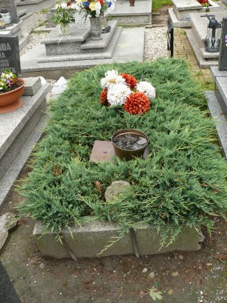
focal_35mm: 35
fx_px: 306
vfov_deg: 52.6
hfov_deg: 40.7
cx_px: 114
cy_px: 152
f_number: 3.6
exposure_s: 1/100
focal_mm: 7.4
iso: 100
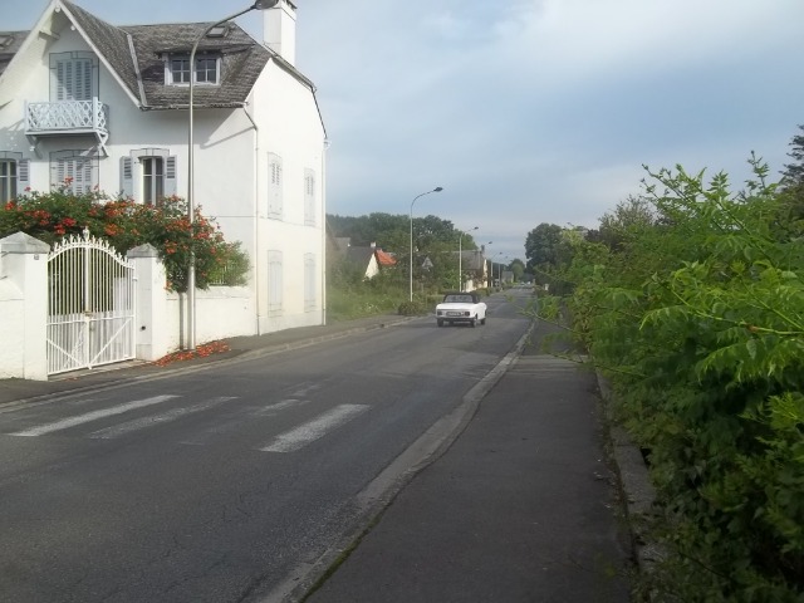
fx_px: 743
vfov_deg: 44.2
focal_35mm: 32
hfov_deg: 56.8
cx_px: 402
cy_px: 302
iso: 64
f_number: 8.8
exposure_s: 1/100
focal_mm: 5.7
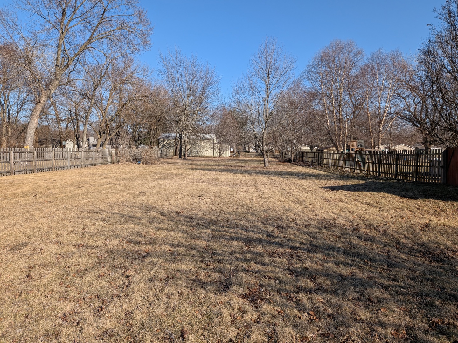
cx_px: 229
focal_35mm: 24
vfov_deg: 56.8
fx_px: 318
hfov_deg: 71.6
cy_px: 172
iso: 32
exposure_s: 1/1479
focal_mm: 4.53
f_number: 1.7
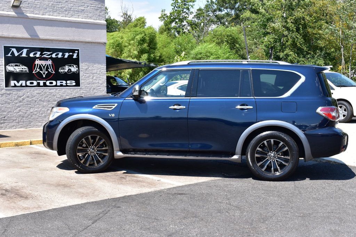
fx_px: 474
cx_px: 178
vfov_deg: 28.1
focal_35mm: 48
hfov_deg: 41.1
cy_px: 118
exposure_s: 1/400
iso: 400
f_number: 11
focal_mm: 32
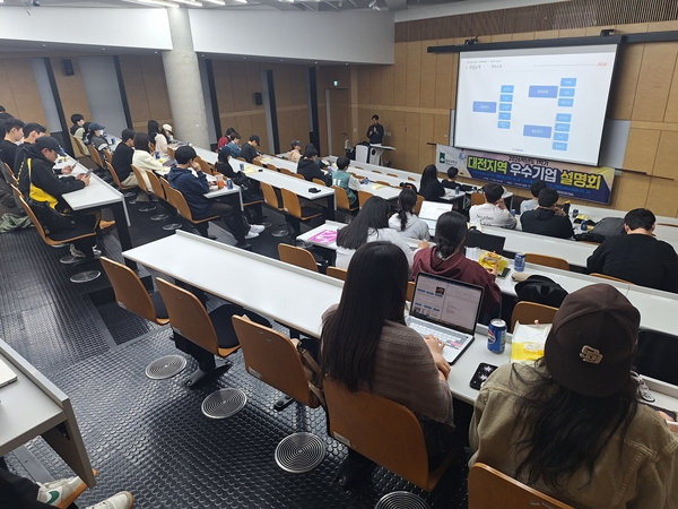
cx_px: 339
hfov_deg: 73.9
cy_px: 254
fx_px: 450
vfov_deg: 58.9
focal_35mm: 23
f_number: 1.8
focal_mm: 5.54
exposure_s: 1/60
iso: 64
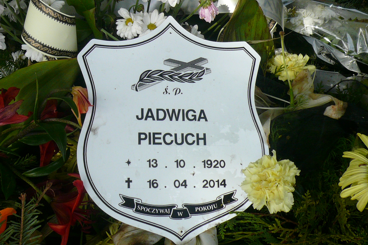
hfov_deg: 36.9
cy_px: 110
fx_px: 552
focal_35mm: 54
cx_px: 181
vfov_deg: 25.0
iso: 100
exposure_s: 1/800
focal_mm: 5.4
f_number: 3
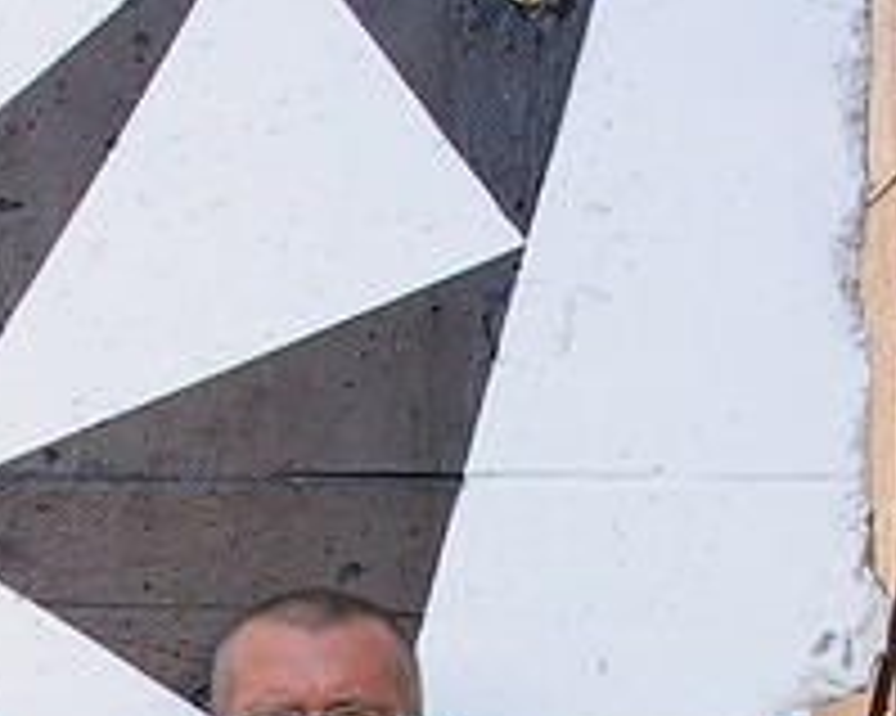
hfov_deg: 10.4
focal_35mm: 185
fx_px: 4903
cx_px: 396
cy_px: 928
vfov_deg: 8.2
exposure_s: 1/80
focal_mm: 9.9
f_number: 3.2
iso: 50
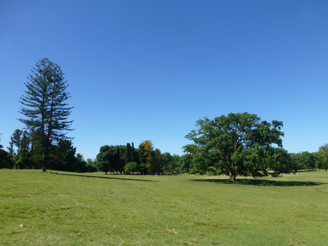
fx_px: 227
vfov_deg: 56.8
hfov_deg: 71.6
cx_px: 164
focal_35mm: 24
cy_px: 123
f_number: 4
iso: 100
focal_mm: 4.3
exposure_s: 1/800
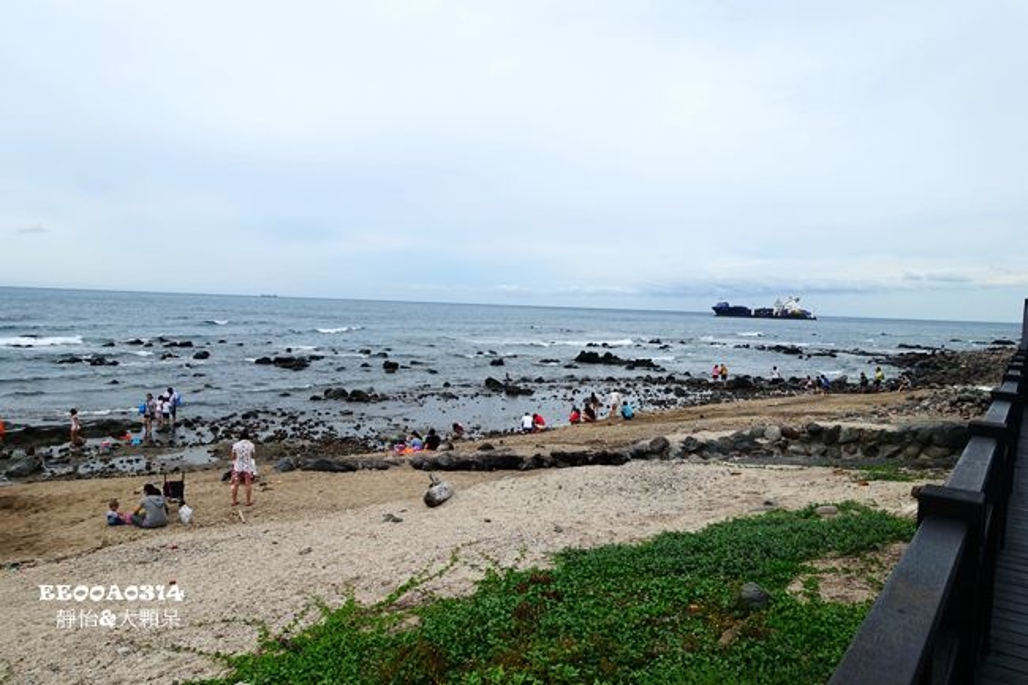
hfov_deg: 73.8
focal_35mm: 24
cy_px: 342
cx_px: 514
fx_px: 685
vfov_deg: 53.1
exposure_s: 1/250
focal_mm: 8.8
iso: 125
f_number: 4
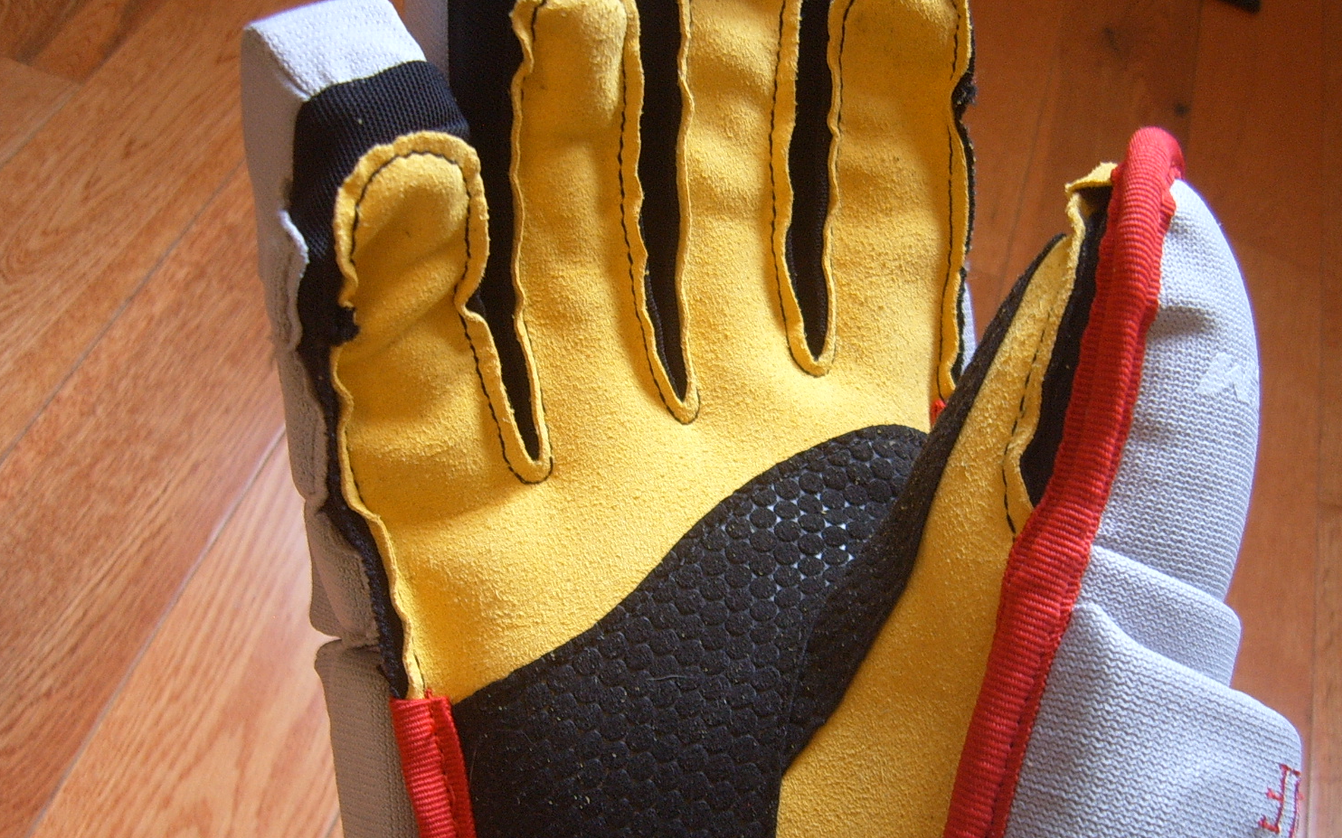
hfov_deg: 49.3
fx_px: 1463
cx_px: 690
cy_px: 521
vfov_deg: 31.8
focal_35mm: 40
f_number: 2.8
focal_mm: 5.8
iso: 100
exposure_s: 1/20
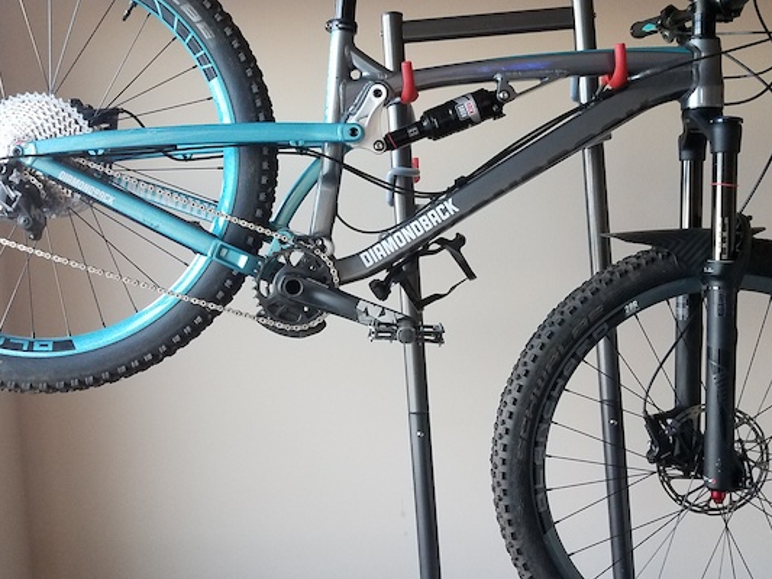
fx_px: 870
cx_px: 420
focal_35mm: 39
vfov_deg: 36.7
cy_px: 226
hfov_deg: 47.8
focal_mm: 4.2
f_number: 1.7
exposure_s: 1/17
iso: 200
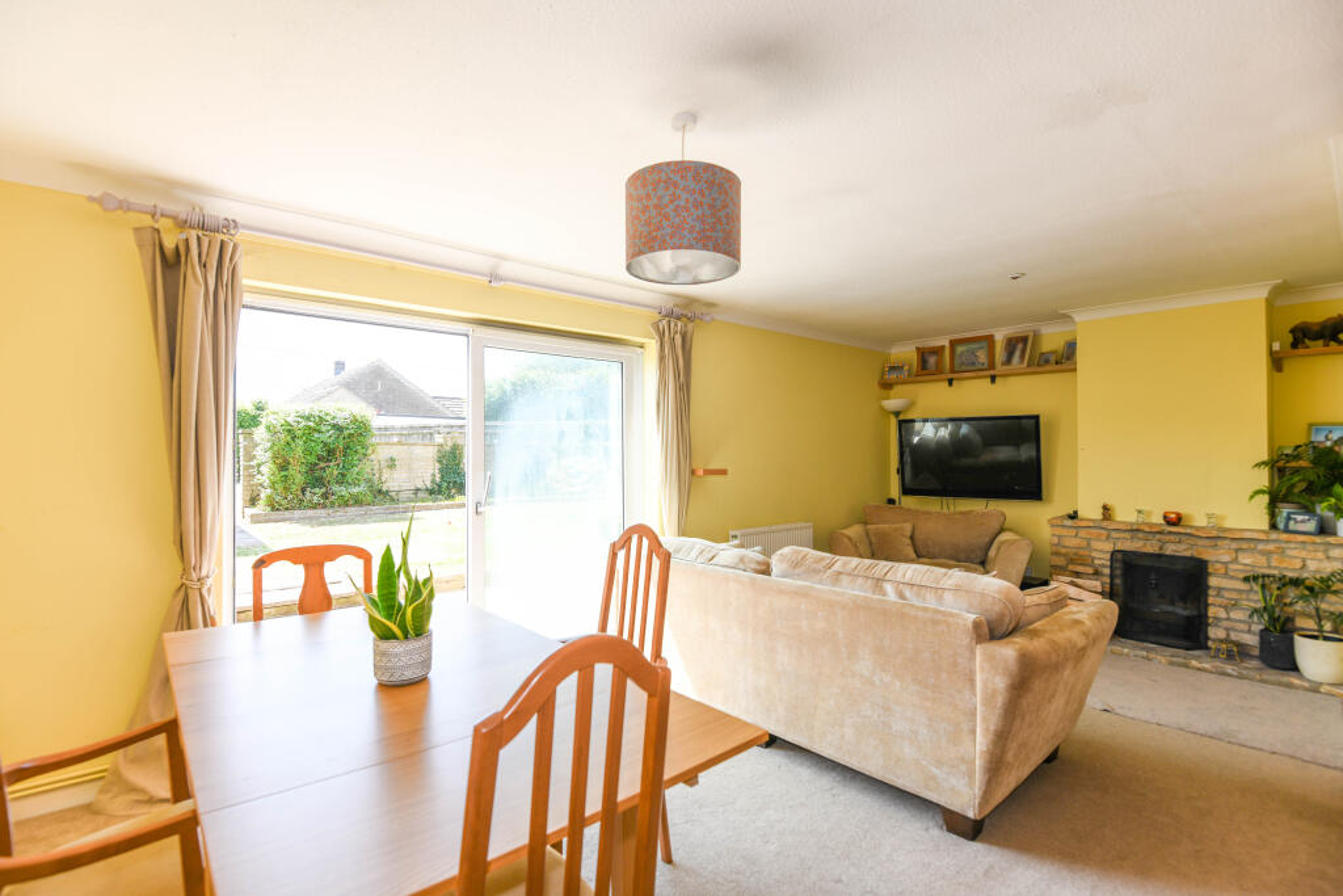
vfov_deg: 73.8
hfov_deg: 96.7
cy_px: 448
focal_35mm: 16
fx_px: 597
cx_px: 672
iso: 125
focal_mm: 16
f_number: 6.3
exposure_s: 1/80
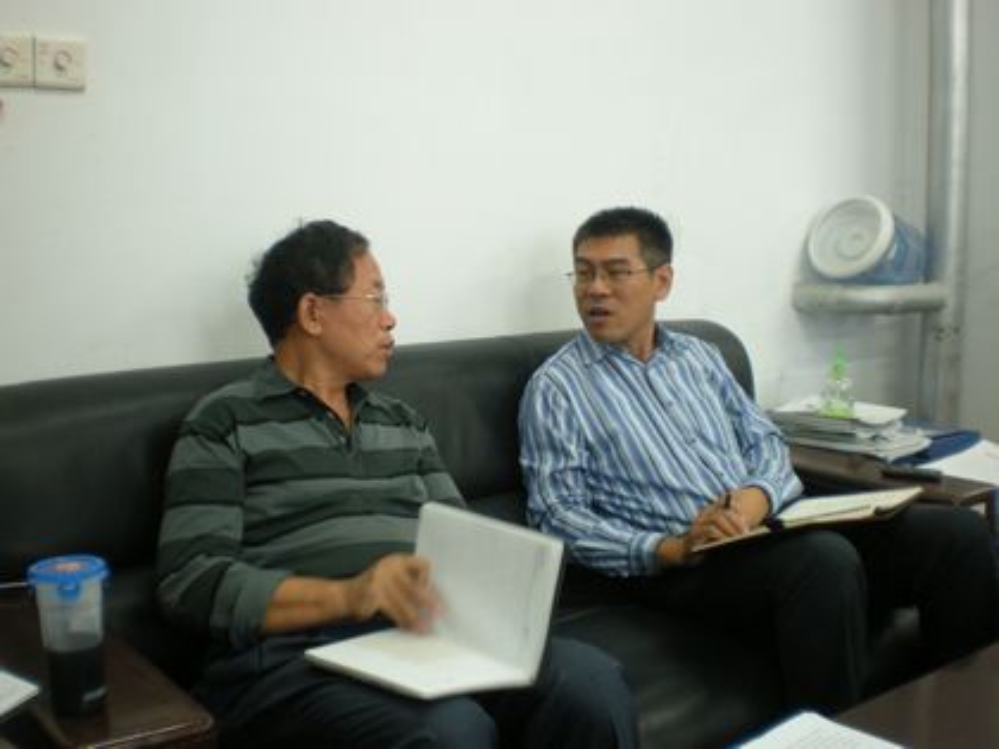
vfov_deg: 37.7
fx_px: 1097
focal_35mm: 38
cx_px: 500
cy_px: 374
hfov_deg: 49.0
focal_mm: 6.3
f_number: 3.1
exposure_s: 1/18.4
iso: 200
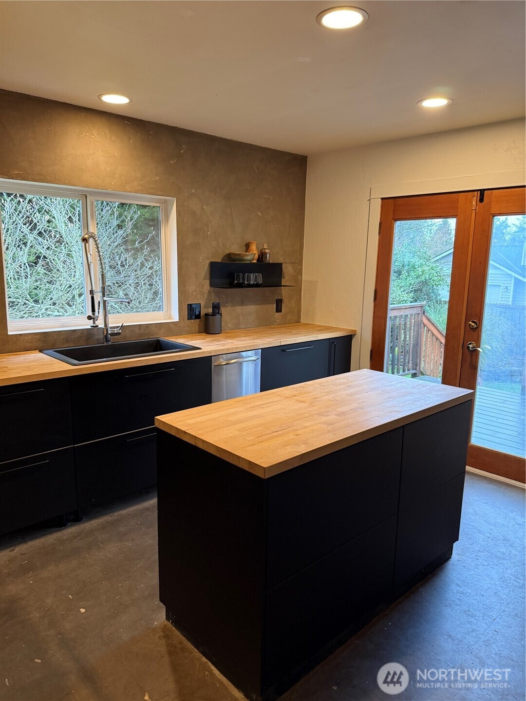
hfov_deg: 56.8
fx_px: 486
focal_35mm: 24
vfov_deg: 71.6
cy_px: 350
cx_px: 263
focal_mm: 6.76
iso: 250
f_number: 1.78
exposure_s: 1/60
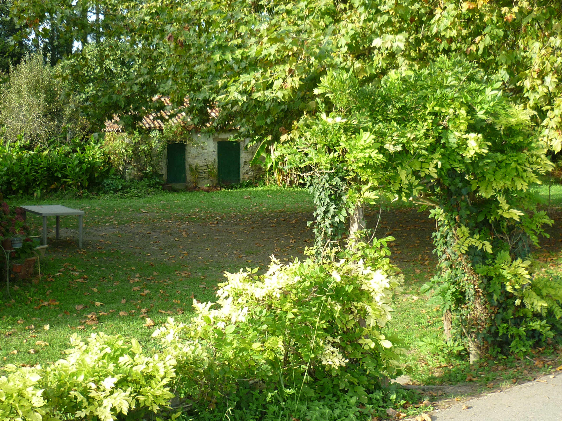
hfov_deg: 37.5
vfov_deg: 28.6
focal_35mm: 51
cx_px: 281
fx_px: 828
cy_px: 210
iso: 80
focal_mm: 5.9
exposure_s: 1/200
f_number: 2.9
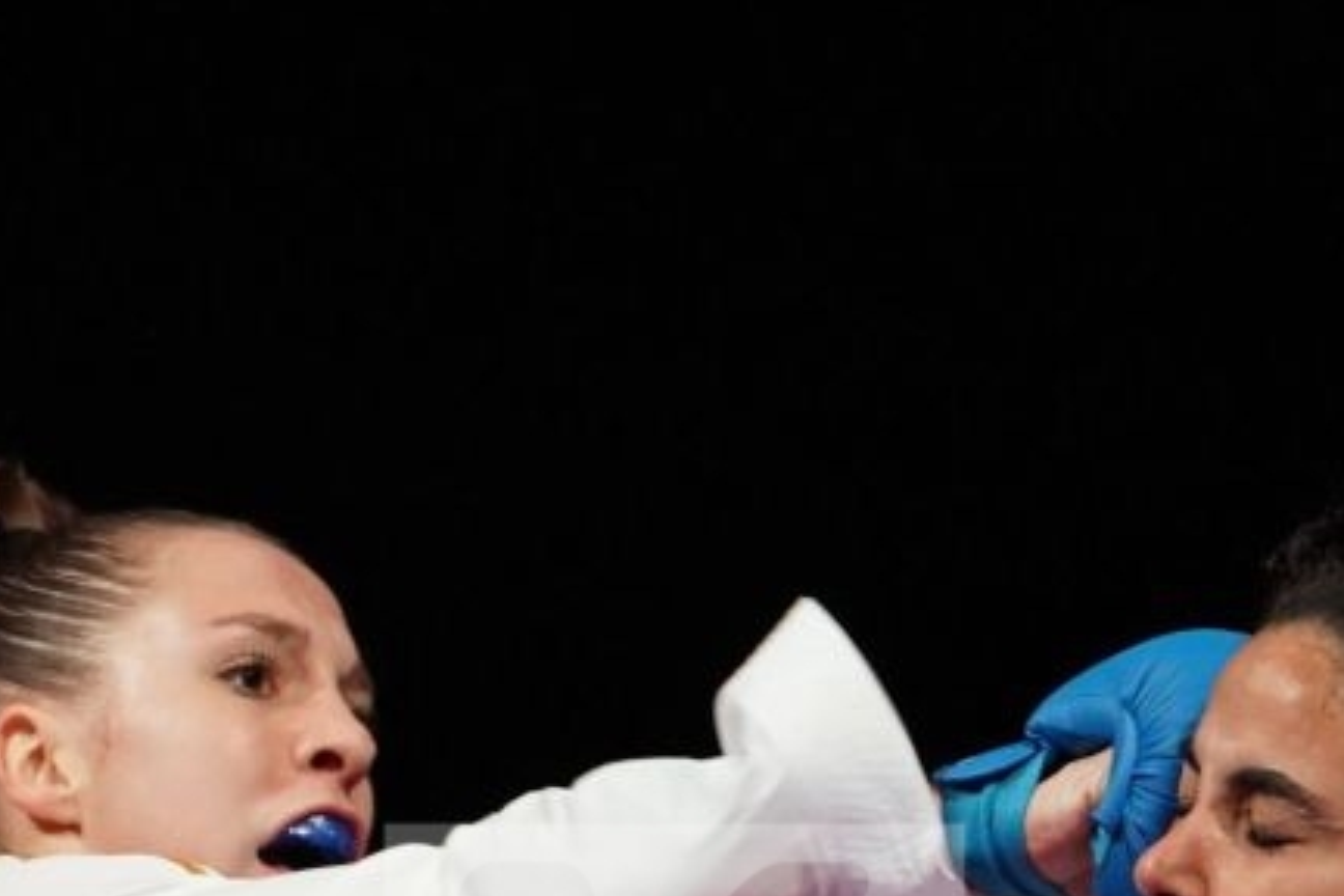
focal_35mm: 833
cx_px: -380
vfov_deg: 1.7
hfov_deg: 2.5
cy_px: 1108
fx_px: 31096
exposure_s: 1/1000
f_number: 2.8
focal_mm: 200
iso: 3200
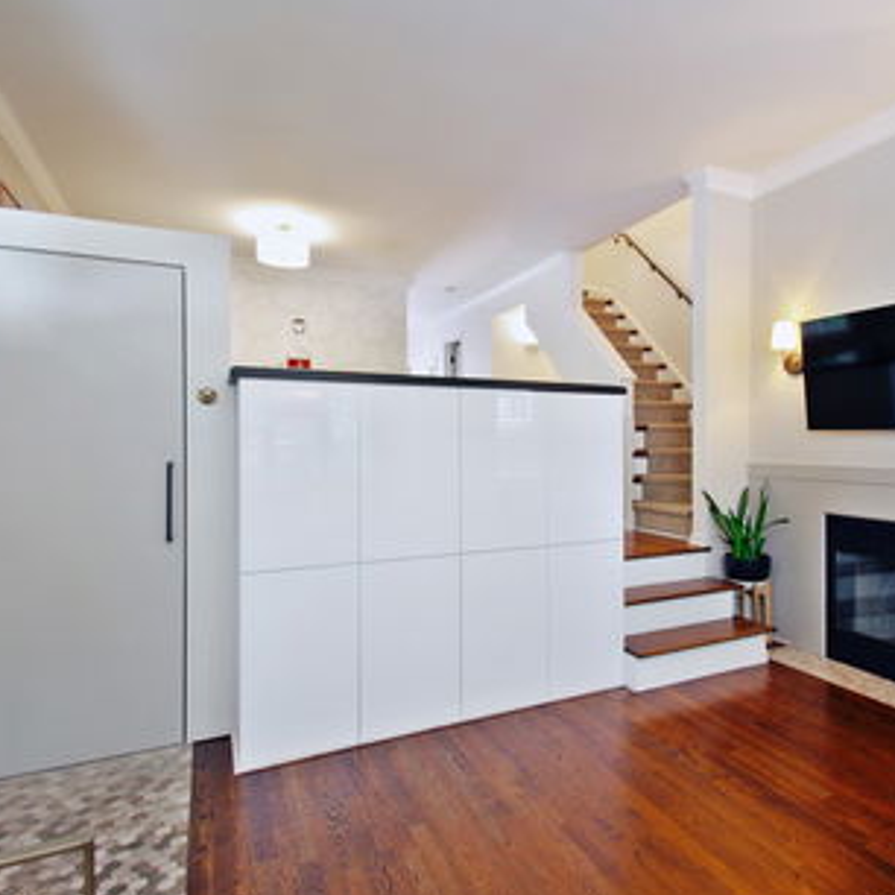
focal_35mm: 20
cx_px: 538
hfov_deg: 74.0
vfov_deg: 74.8
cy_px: 443
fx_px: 585
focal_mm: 10
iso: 200
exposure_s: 1/2
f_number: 8
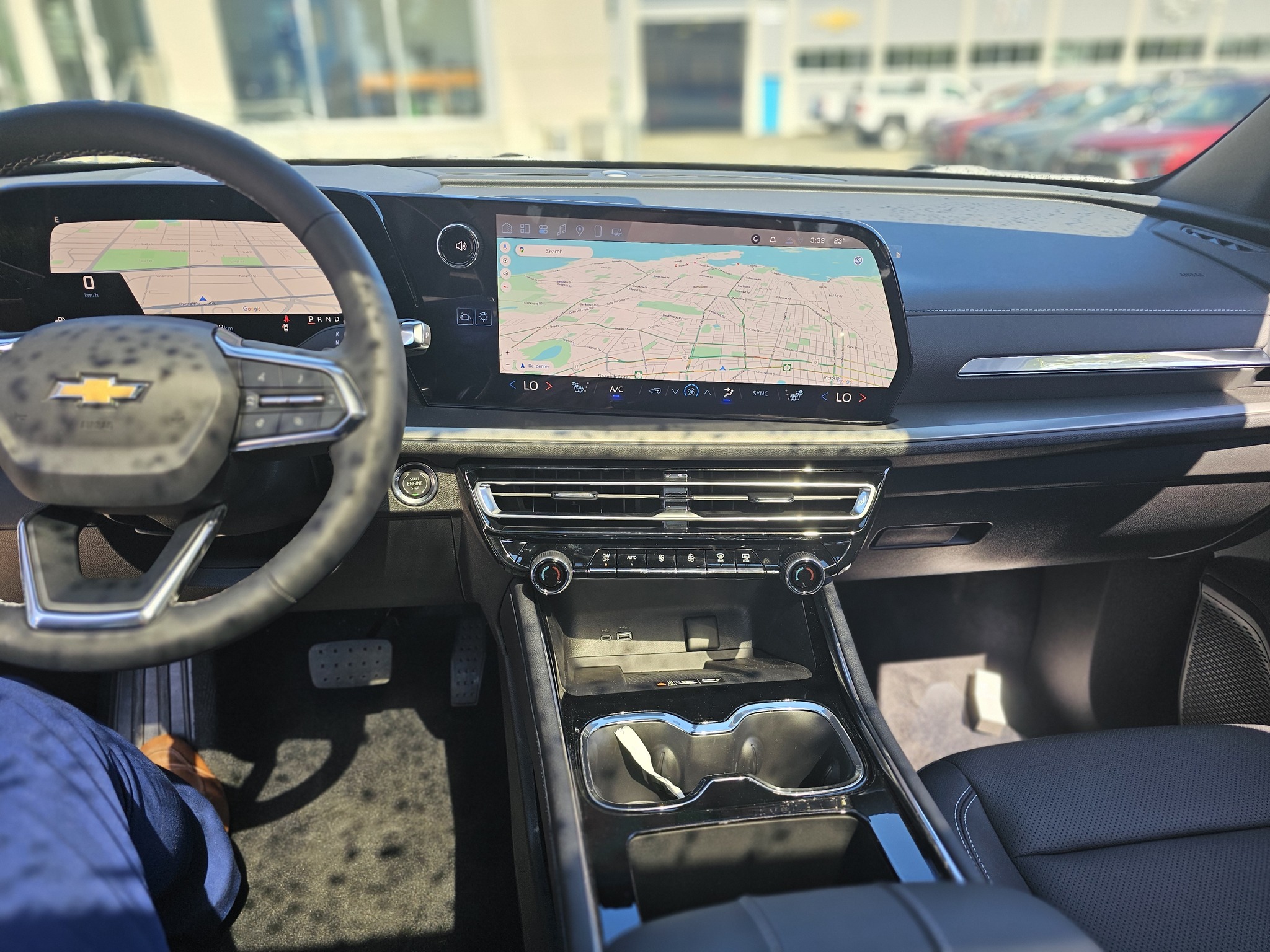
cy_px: 476
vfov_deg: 58.9
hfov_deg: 73.9
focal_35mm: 23
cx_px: 635
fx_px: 844
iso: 16
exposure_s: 1/120
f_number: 1.7
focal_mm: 6.3
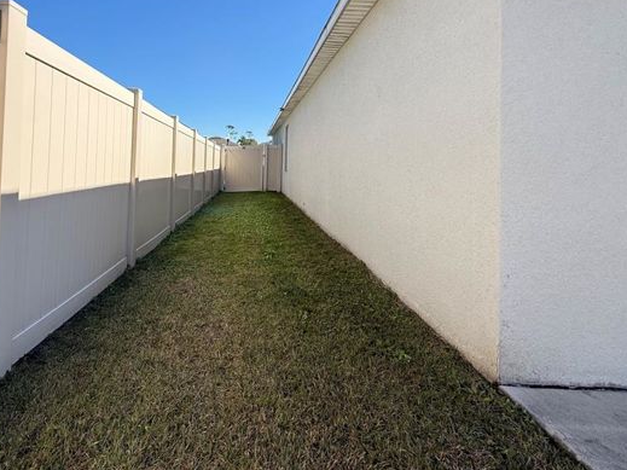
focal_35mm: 19
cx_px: 253
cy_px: 153
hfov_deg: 83.7
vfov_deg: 66.6
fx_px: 344
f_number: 2.2
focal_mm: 2.22
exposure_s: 1/1001
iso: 50
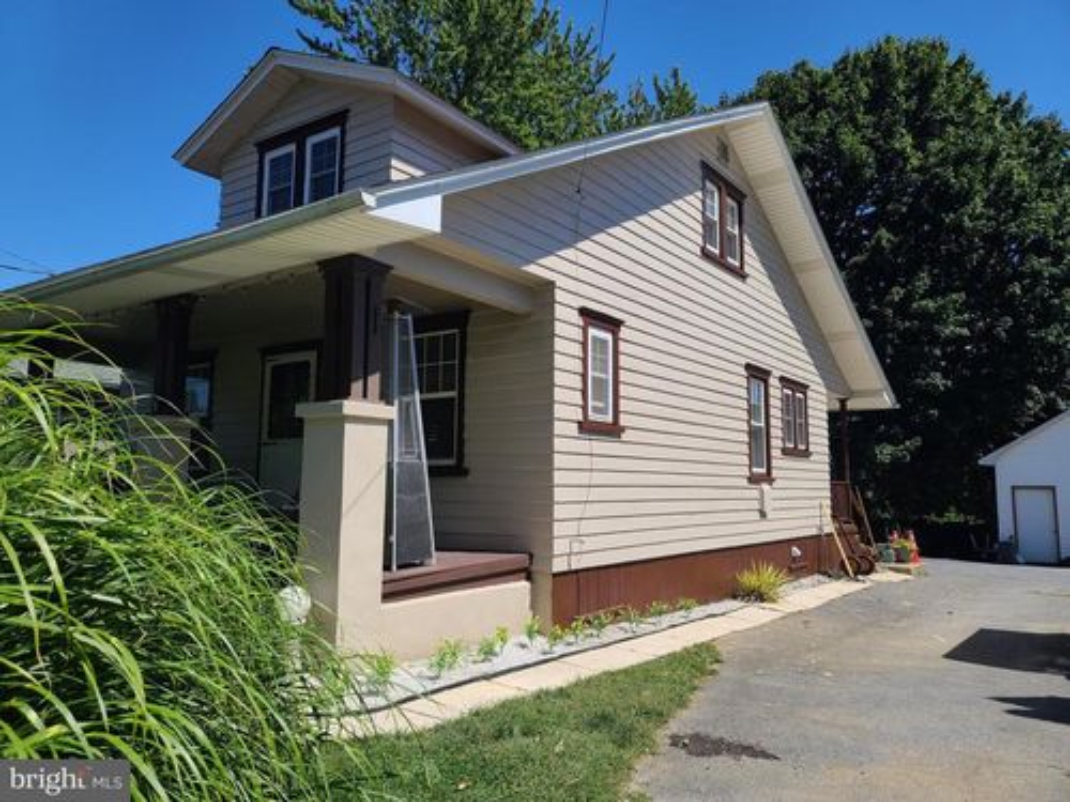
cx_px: 535
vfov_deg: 54.9
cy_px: 401
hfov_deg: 69.4
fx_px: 773
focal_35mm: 25
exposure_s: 1/1189
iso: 16
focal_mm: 7
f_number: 1.8
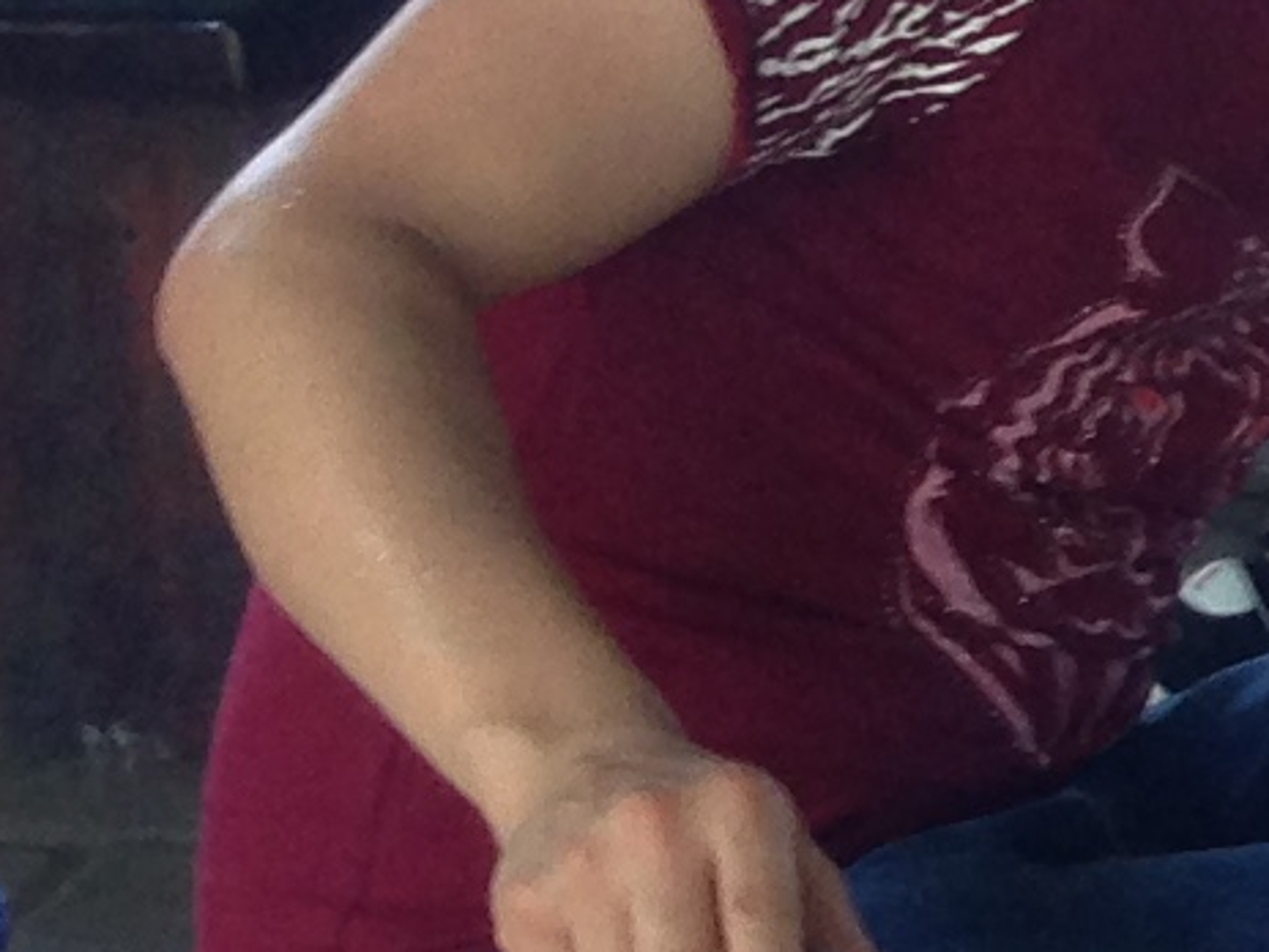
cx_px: 3224
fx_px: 8505
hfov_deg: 7.8
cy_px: 558
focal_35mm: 232
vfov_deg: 6.4
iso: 64
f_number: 2.4
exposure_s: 1/60
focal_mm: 4.12
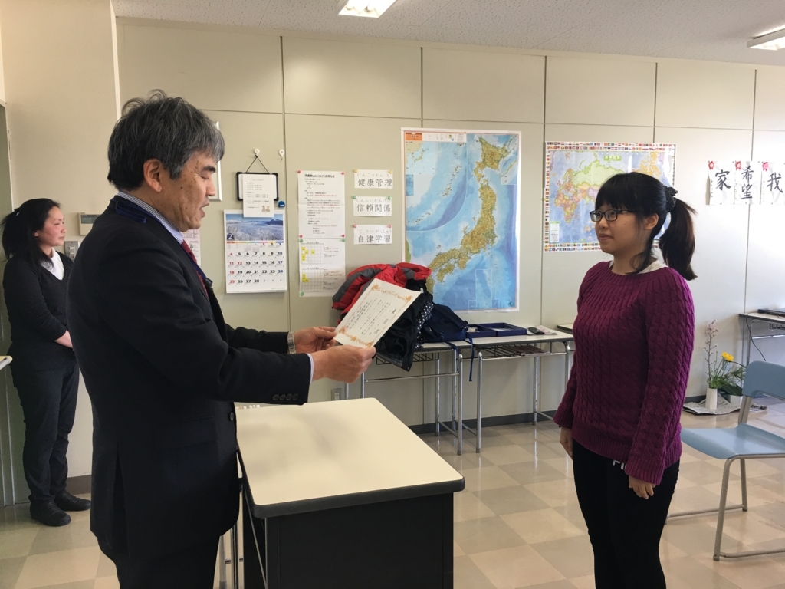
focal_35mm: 29
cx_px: 392
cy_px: 294
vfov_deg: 48.2
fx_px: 658
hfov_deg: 61.7
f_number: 2.2
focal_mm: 4.15
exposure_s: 1/33
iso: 32
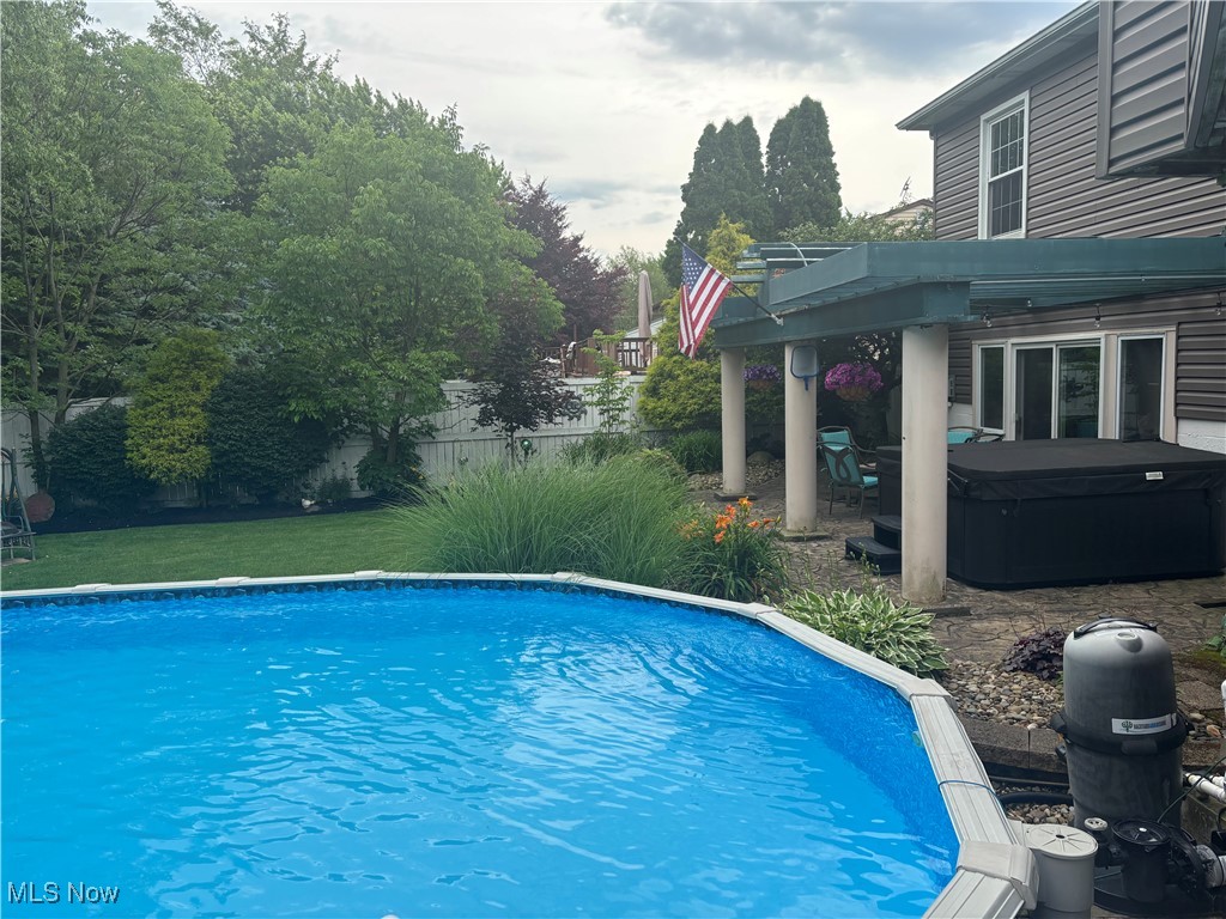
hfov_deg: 67.3
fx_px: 921
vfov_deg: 53.1
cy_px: 460
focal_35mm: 26
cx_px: 613
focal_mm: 5.96
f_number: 1.6
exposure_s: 1/1311
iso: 50
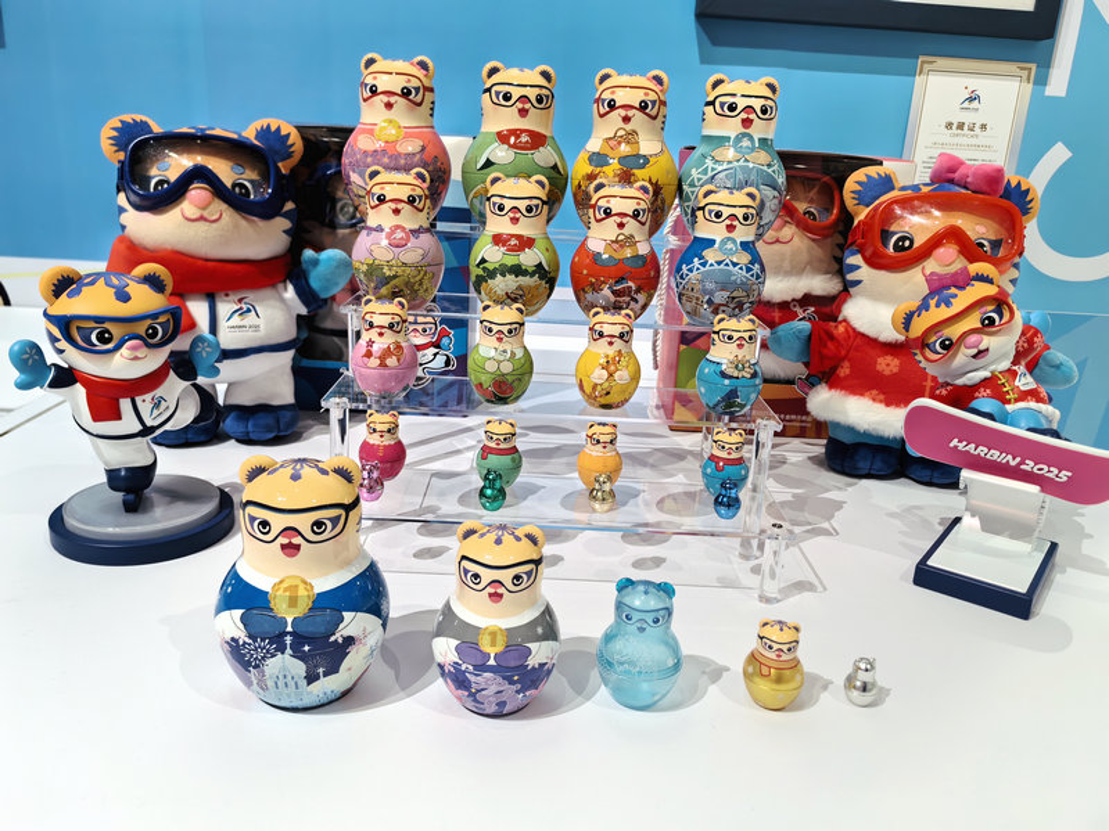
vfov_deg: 51.4
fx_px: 865
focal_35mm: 27
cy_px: 416
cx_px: 554
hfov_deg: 65.3
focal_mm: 5.75
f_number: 2
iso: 200
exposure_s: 1/100
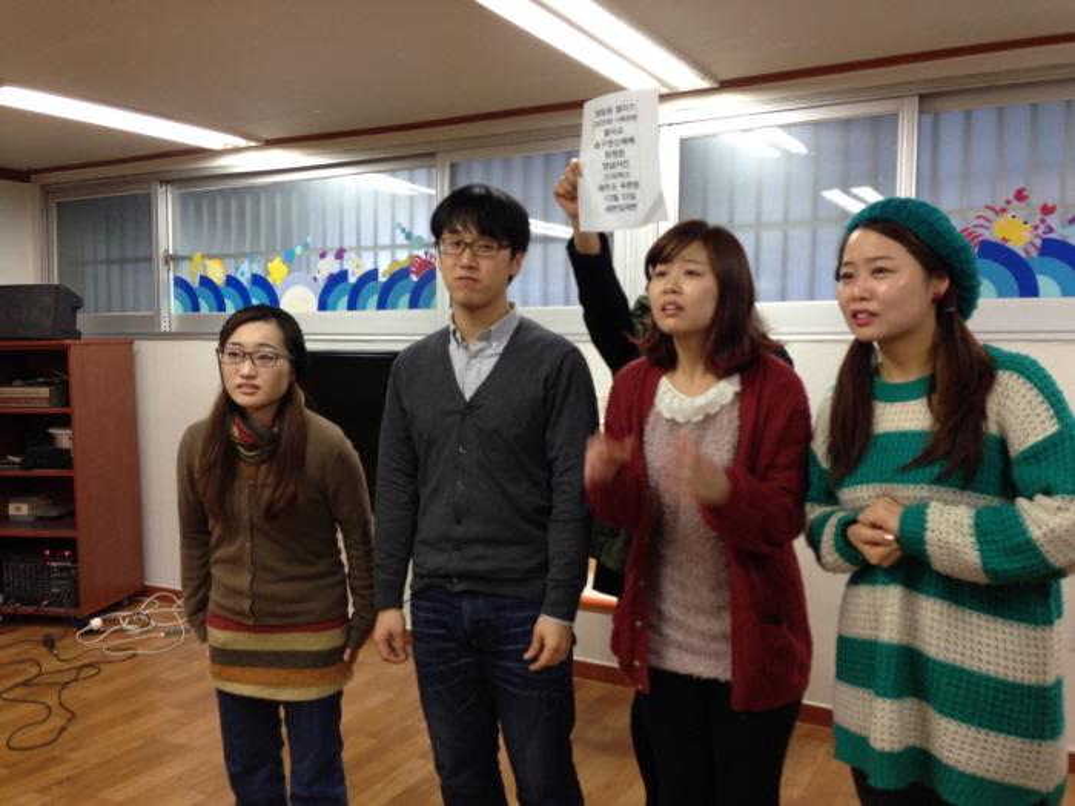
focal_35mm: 33
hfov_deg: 55.4
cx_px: 538
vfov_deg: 42.9
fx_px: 1025
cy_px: 403
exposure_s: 1/20
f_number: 2.4
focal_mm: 4.13
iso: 100
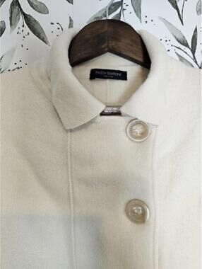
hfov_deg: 59.0
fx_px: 179
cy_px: 134
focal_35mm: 23
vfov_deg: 73.9
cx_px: 101
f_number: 1.7
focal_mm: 6.3
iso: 200
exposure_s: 1/120
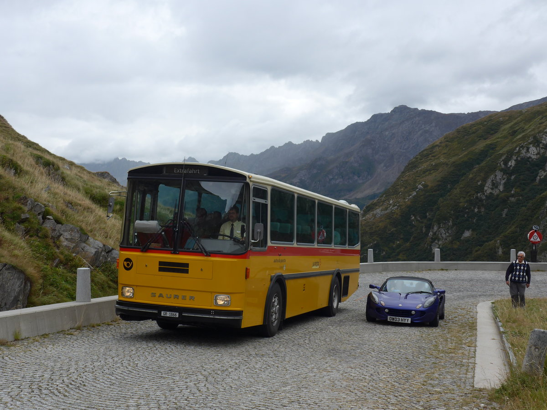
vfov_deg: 29.7
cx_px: 274
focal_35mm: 49
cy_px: 205
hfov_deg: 38.9
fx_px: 774
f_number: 3.2
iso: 80
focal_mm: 10.1
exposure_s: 1/800
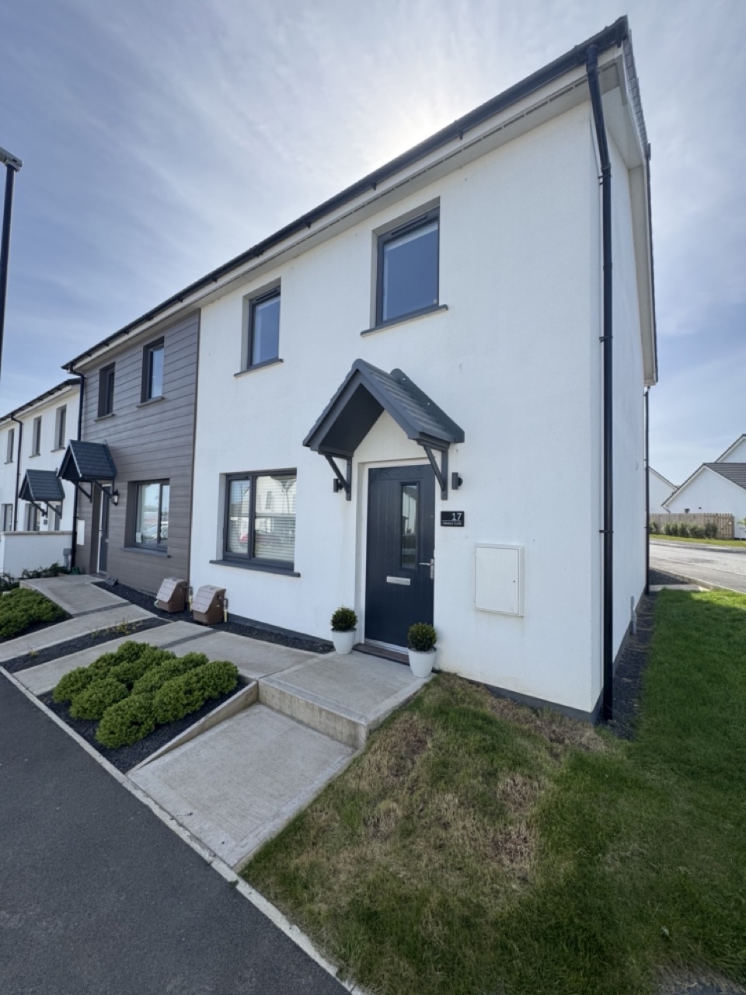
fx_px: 402
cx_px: 373
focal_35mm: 14
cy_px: 498
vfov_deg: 102.1
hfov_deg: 85.7
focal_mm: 2.22
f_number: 2.2
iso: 40
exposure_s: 1/1256
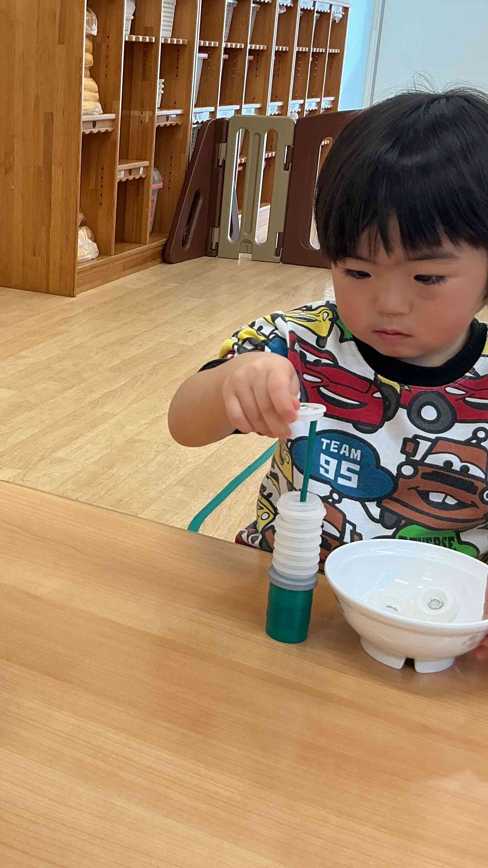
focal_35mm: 46
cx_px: 68
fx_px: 1058
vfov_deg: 44.6
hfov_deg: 25.3
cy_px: 420
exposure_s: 1/120
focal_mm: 3
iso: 50
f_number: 1.8
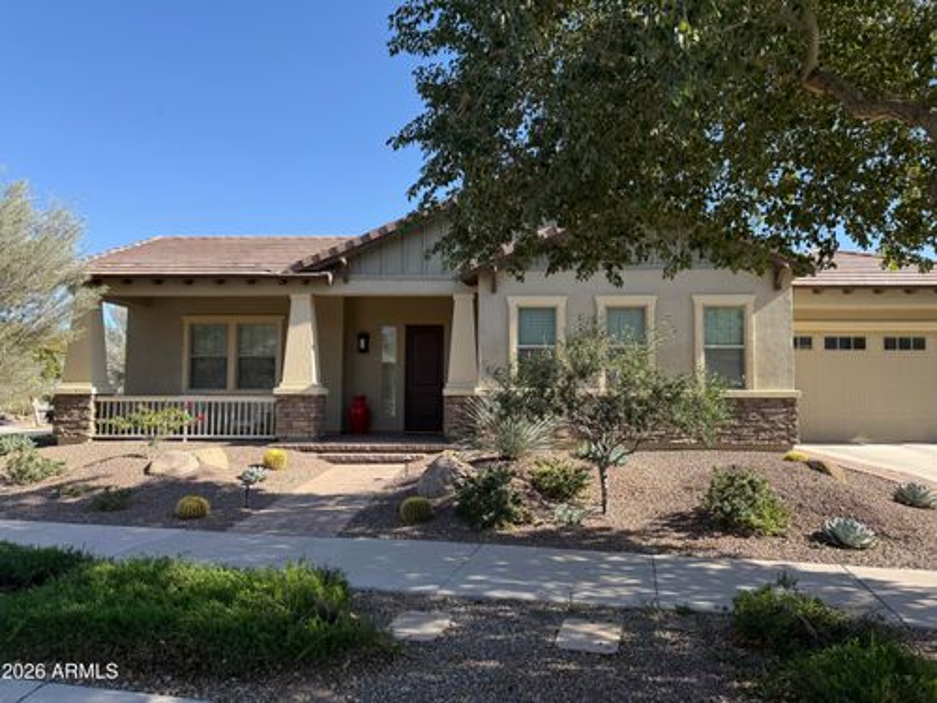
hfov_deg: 71.6
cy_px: 352
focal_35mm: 24
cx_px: 468
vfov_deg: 56.8
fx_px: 650
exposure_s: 1/2000
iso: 80
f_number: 1.78
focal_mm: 6.76
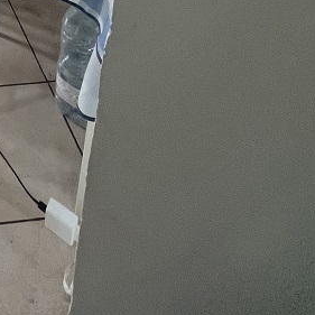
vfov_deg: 19.9
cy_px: -300
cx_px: -129
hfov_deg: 27.0
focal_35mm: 49
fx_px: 504
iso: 250
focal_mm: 1.57
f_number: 1.8
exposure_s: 1/60
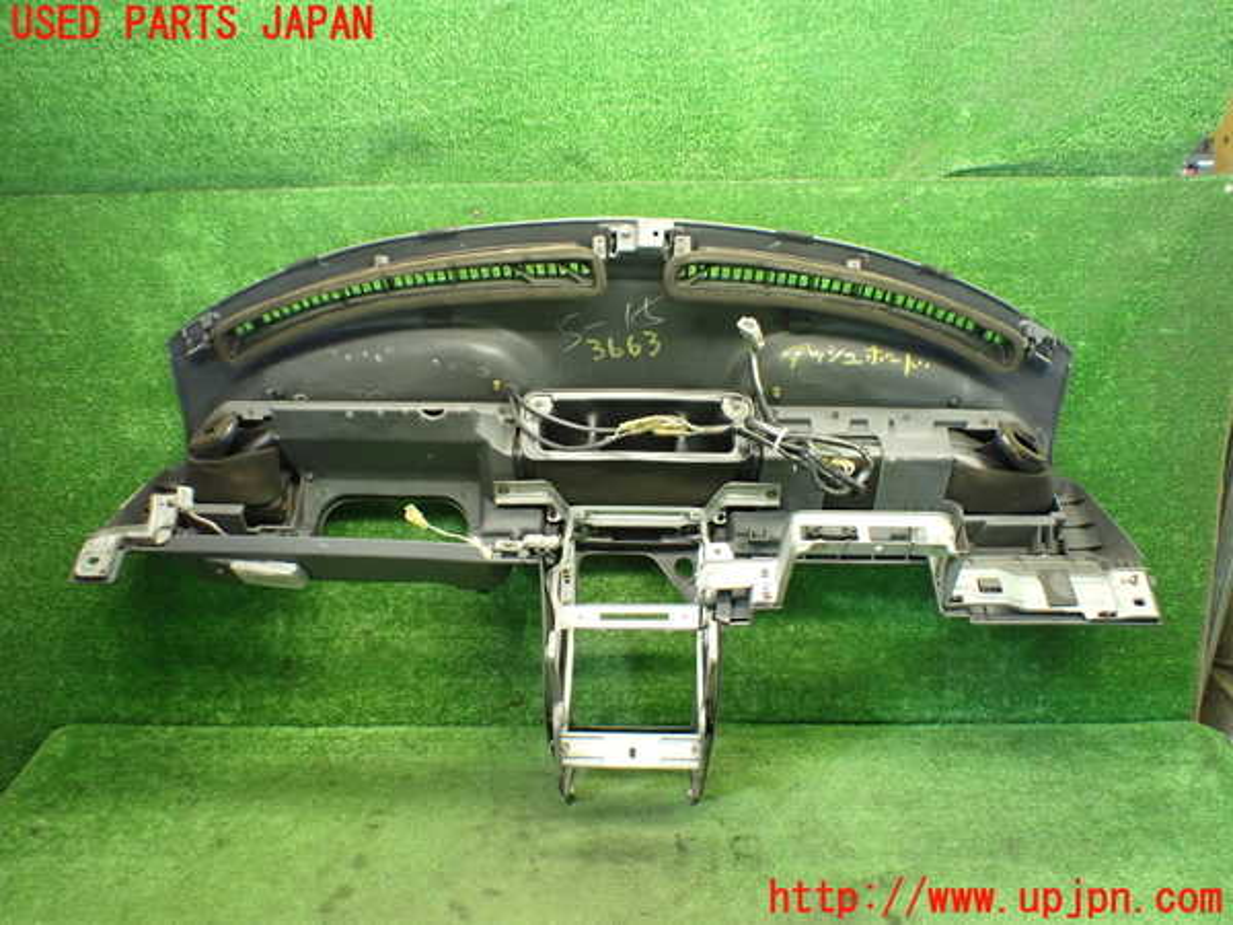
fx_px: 1069
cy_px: 462
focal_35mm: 30
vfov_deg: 46.8
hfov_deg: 60.0
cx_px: 616
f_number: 2.3
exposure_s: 1/60
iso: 800
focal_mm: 5.4
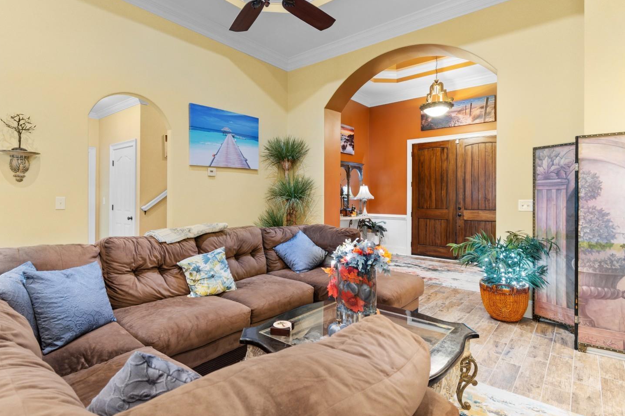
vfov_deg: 67.3
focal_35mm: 18
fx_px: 312
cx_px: 303
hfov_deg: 90.0
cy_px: 190
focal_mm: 11
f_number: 4.8
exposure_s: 2.5
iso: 100
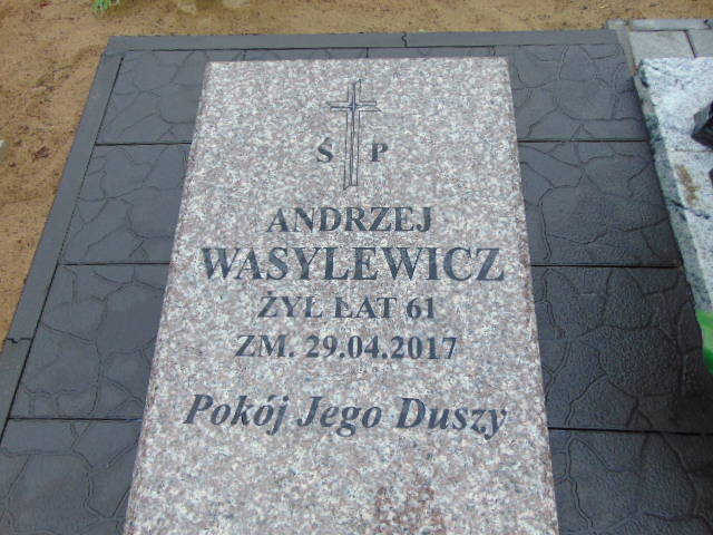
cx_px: 356
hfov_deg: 69.4
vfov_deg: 54.9
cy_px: 268
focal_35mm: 25
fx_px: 515
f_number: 3
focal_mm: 4.5
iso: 80
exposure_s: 1/100
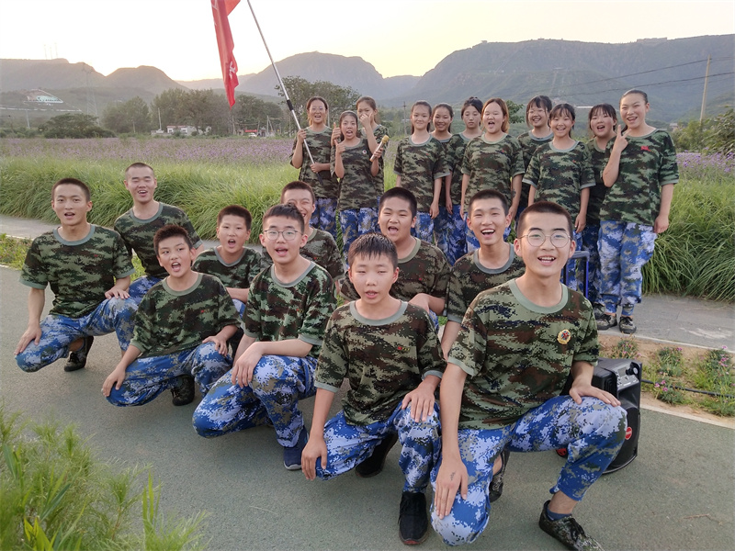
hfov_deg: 60.0
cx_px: 368
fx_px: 637
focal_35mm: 30
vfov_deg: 46.8
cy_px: 276
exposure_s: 1/100
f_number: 1.8
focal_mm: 3.95
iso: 119
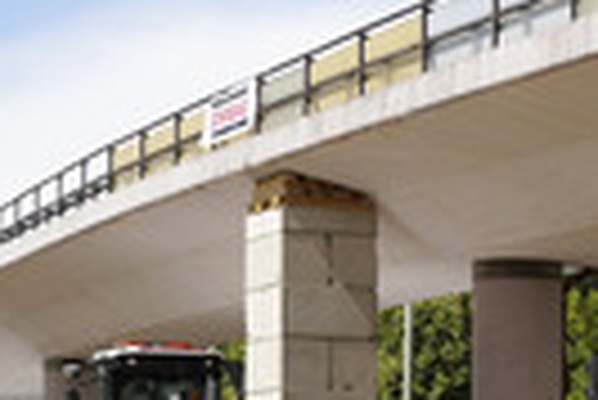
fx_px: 2195
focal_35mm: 132
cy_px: 454
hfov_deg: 15.5
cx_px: 411
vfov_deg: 10.3
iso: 320
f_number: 6.3
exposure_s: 1/1600
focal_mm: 39
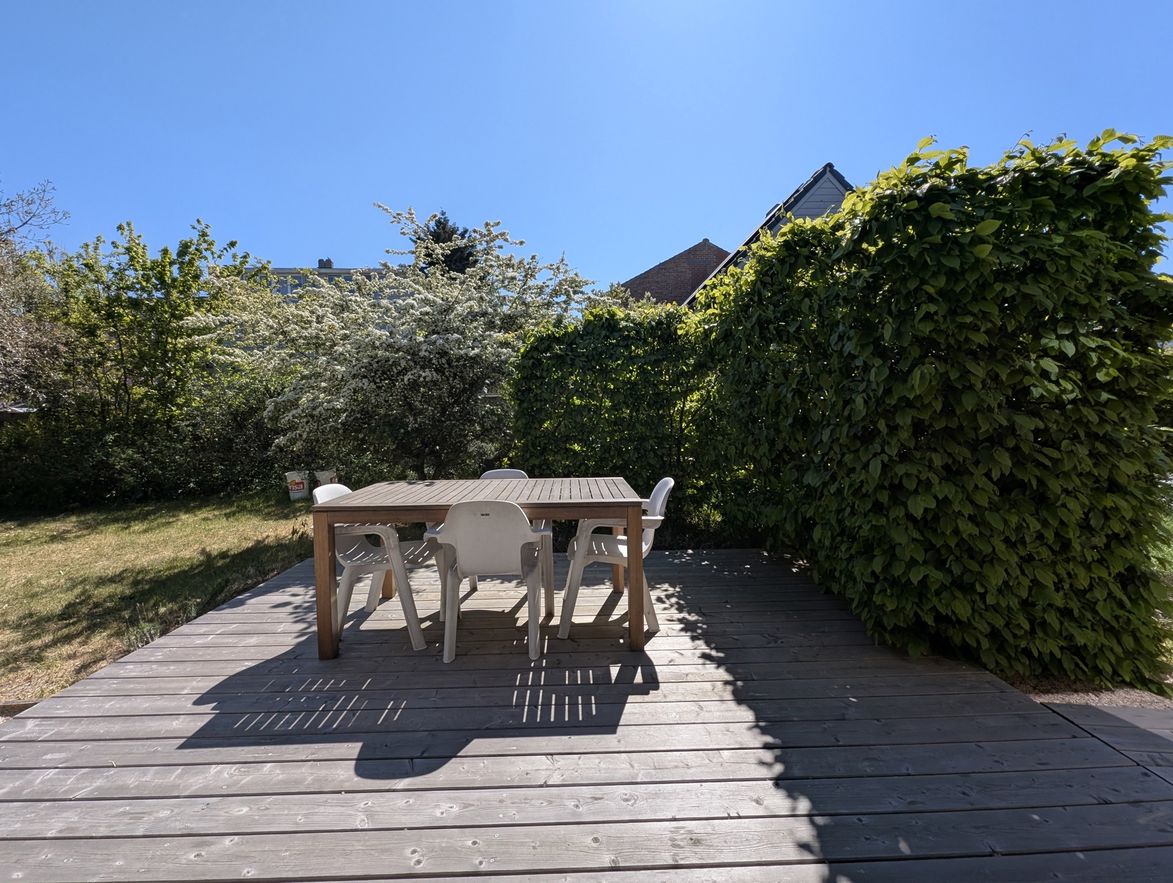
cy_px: 442
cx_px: 586
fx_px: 441
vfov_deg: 90.1
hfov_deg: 106.1
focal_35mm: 13
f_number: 2.2
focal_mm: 1.95
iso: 48
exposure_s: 1/1597
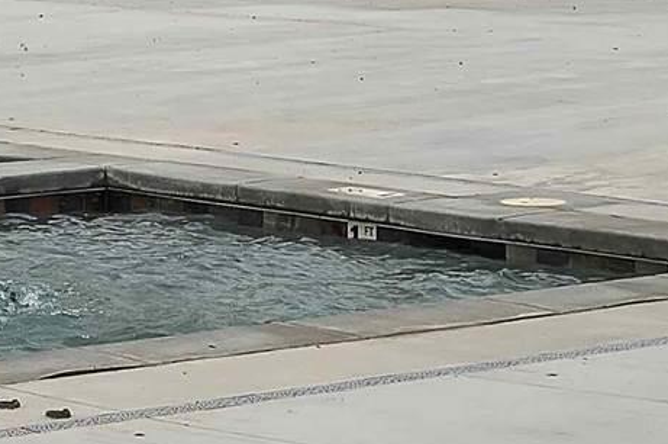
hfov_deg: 9.7
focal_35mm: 200
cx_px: -597
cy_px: -478
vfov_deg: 6.6
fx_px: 3706
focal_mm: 30
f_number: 8
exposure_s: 1/640
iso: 100
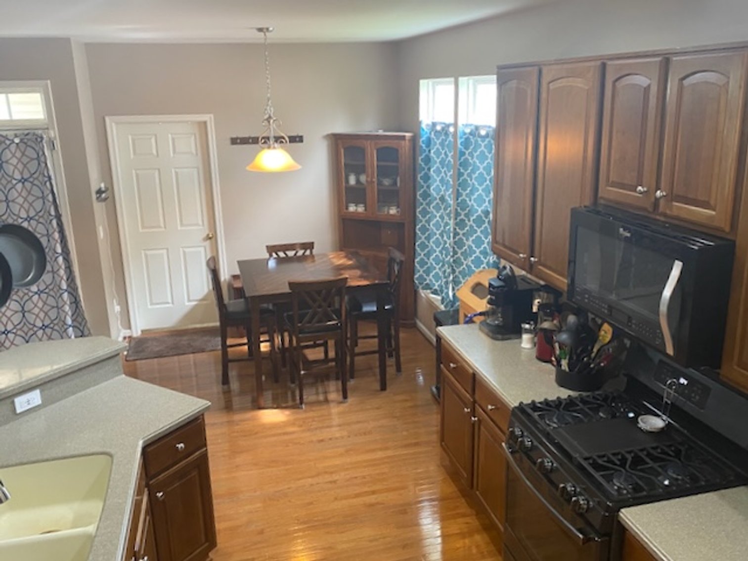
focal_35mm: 26
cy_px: 280
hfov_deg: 67.3
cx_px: 374
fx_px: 562
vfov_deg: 53.1
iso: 200
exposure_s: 1/60
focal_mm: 4.25
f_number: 1.8
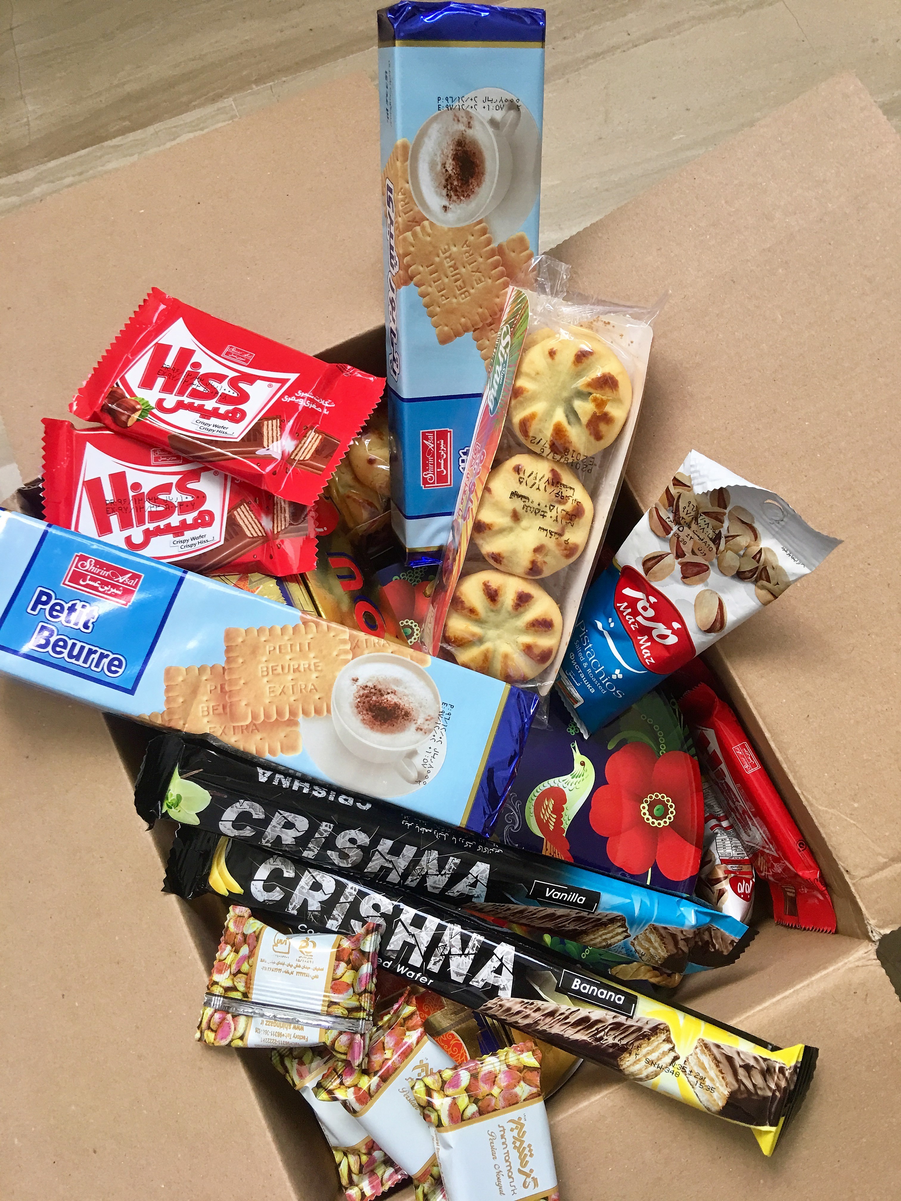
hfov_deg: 48.2
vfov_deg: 61.7
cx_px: 450
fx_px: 1006
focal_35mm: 29
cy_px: 600
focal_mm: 4.15
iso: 50
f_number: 2.2
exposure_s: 1/33
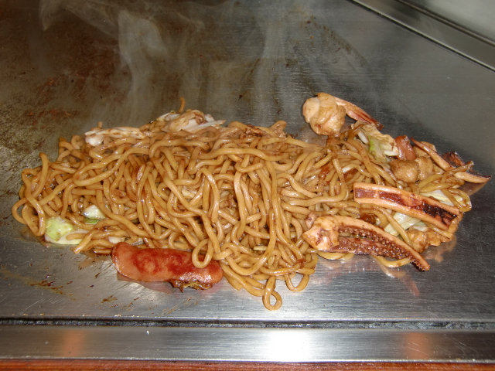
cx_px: 248
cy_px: 186
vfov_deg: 36.0
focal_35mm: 40
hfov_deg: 46.8
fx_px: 572
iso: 64
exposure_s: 1/60
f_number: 3.8
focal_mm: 7.1
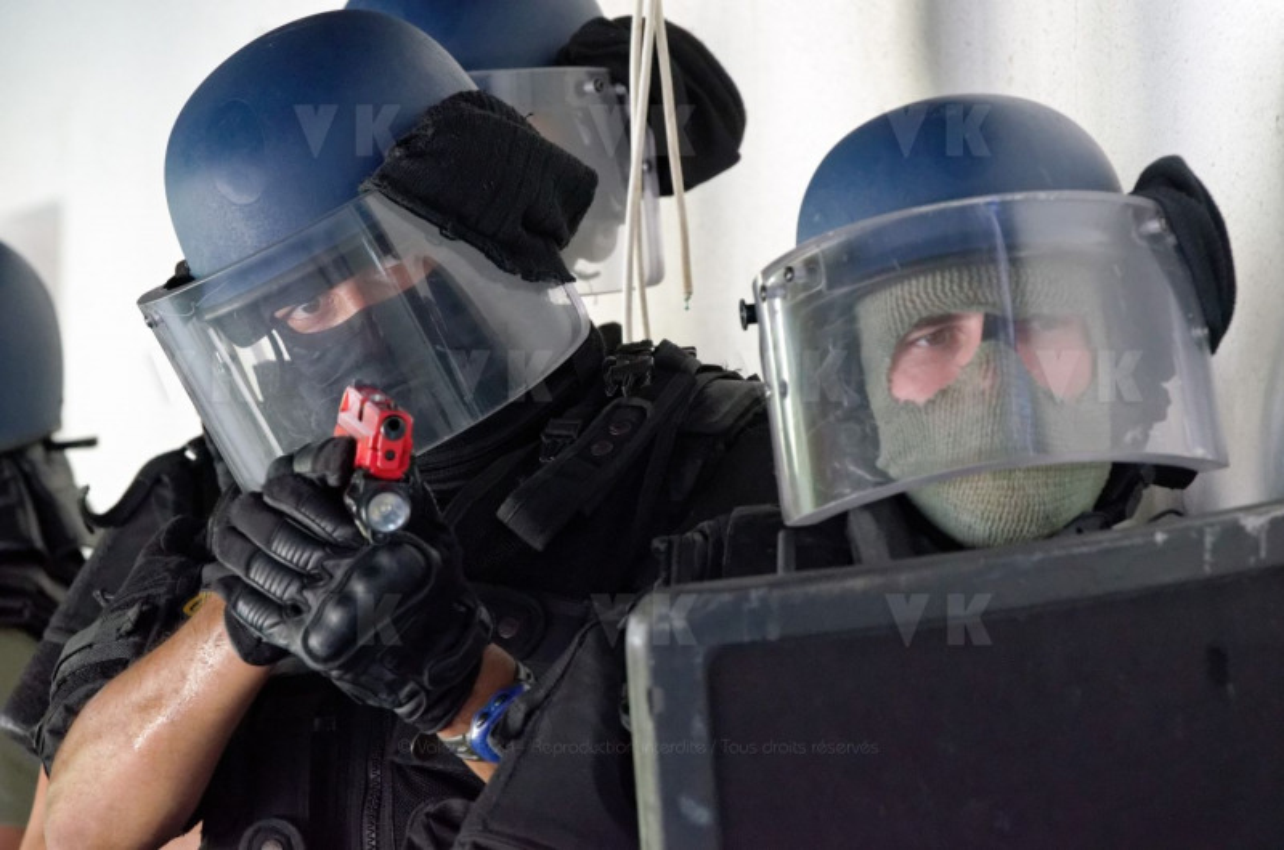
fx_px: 9611
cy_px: 425
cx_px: 642
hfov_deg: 7.6
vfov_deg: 5.1
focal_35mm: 270
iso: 2000
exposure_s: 1/320
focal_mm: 180
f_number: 6.3
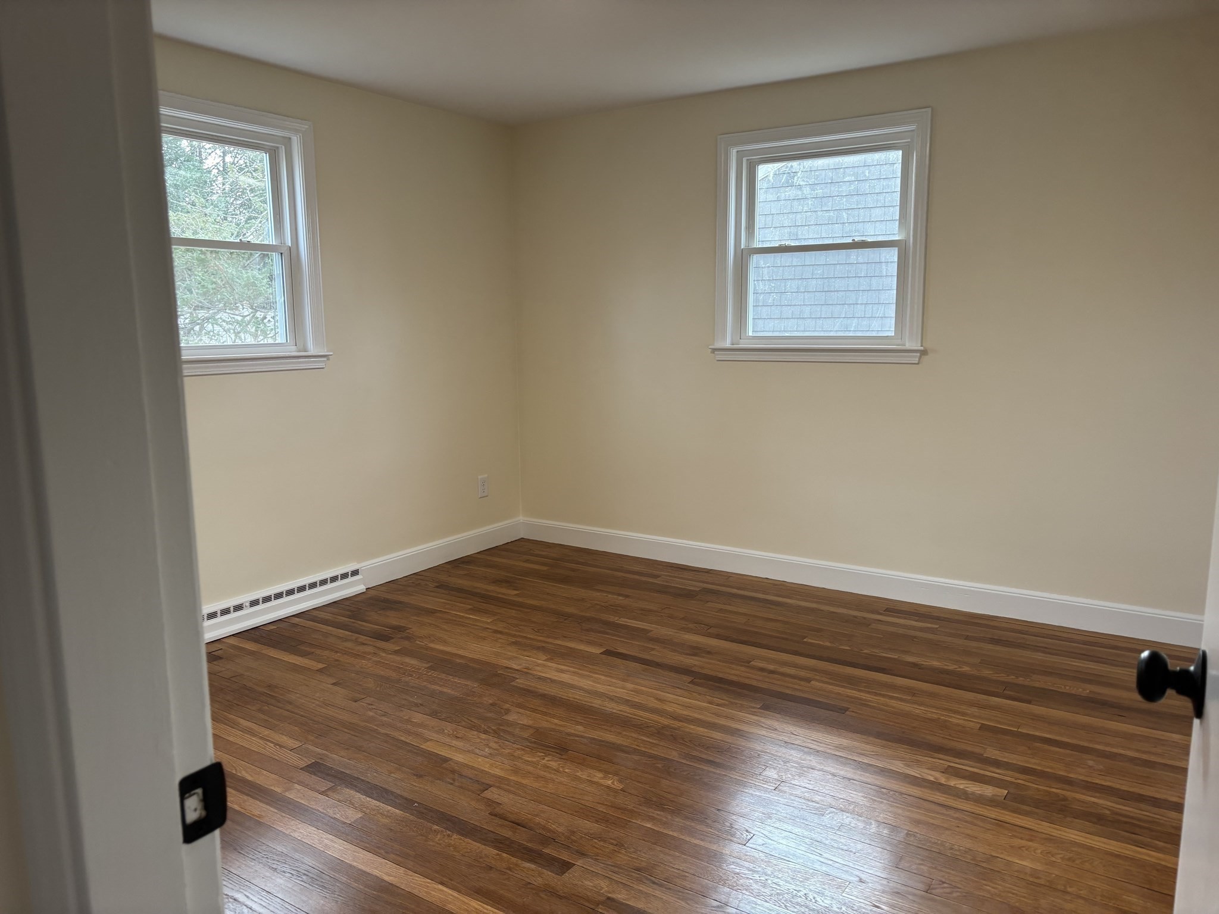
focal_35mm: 26
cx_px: 610
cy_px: 457
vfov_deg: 53.1
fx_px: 916
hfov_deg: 67.3
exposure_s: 1/120
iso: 100
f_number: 1.6
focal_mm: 5.96
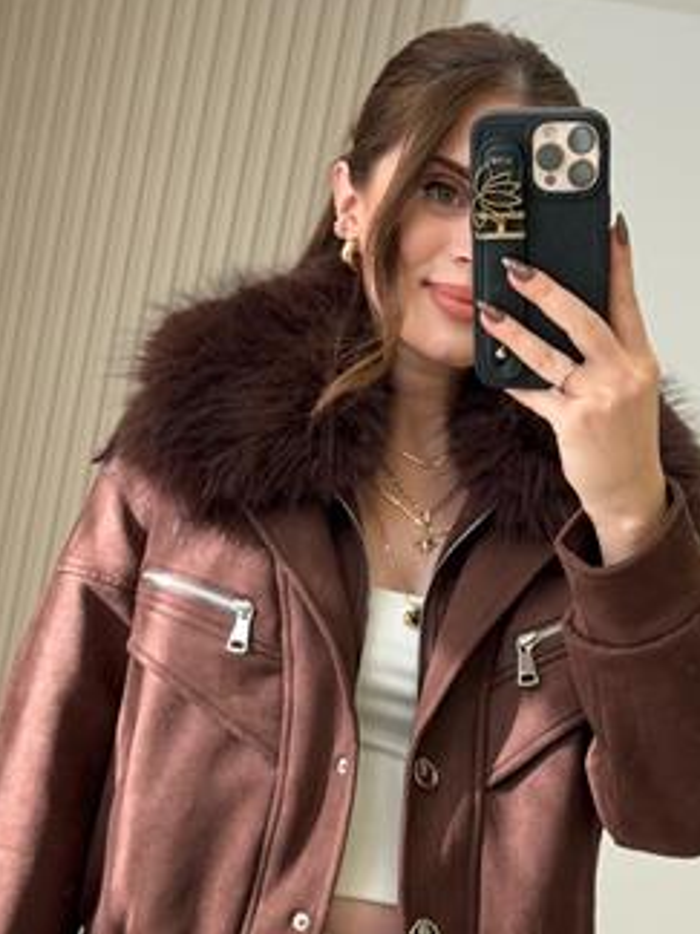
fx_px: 2130
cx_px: 380
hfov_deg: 18.7
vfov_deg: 24.5
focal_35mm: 79
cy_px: 690
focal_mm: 6.76
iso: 80
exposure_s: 1/346
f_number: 1.78
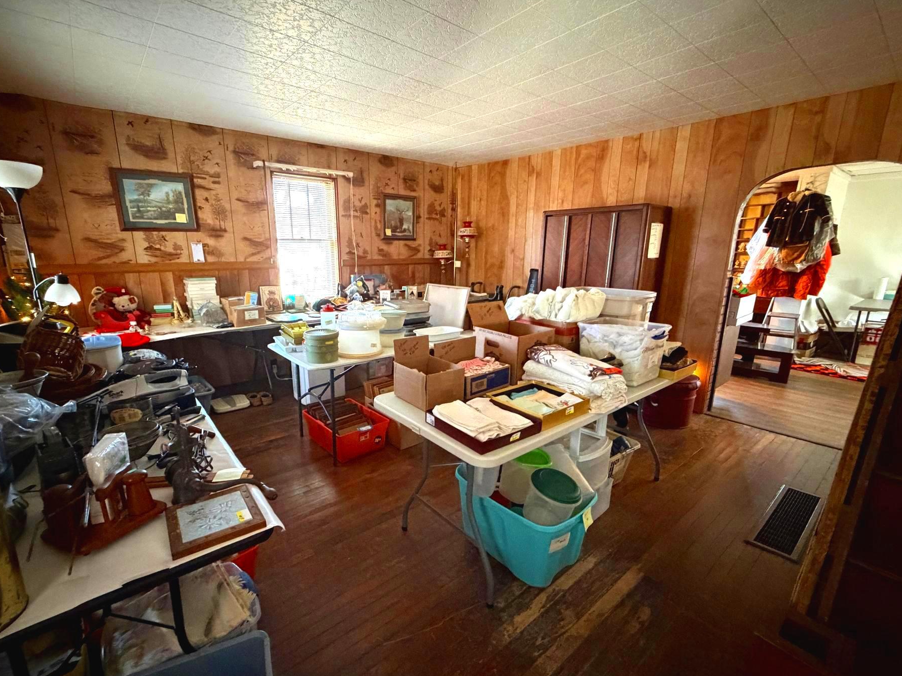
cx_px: 430
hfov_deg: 94.4
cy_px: 351
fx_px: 417
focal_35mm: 16
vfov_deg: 78.1
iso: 1000
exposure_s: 1/40
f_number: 2.2
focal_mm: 2.22
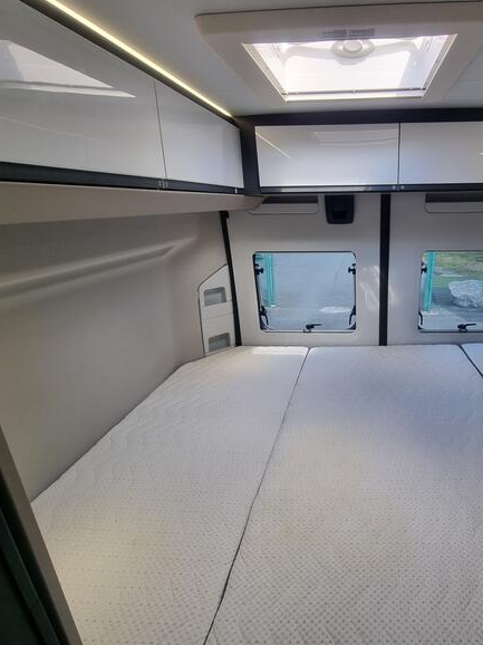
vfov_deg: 87.8
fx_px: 335
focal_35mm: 18
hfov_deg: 67.8
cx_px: 351
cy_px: 333
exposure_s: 1/102
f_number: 2.2
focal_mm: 2.2
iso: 50
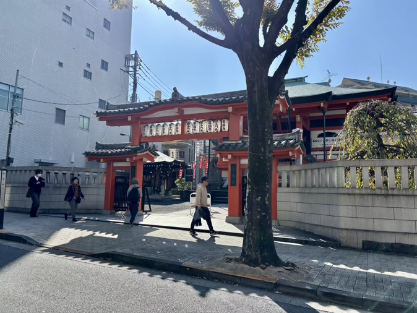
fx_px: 325
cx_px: 205
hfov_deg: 65.3
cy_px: 151
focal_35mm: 27
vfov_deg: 51.4
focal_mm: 5.96
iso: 50
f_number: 1.6
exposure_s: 1/3021
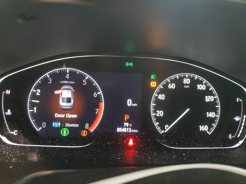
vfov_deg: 53.1
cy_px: 92
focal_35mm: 26
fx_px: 185
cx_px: 123
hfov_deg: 67.3
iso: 426
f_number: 1.5
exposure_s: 1/17
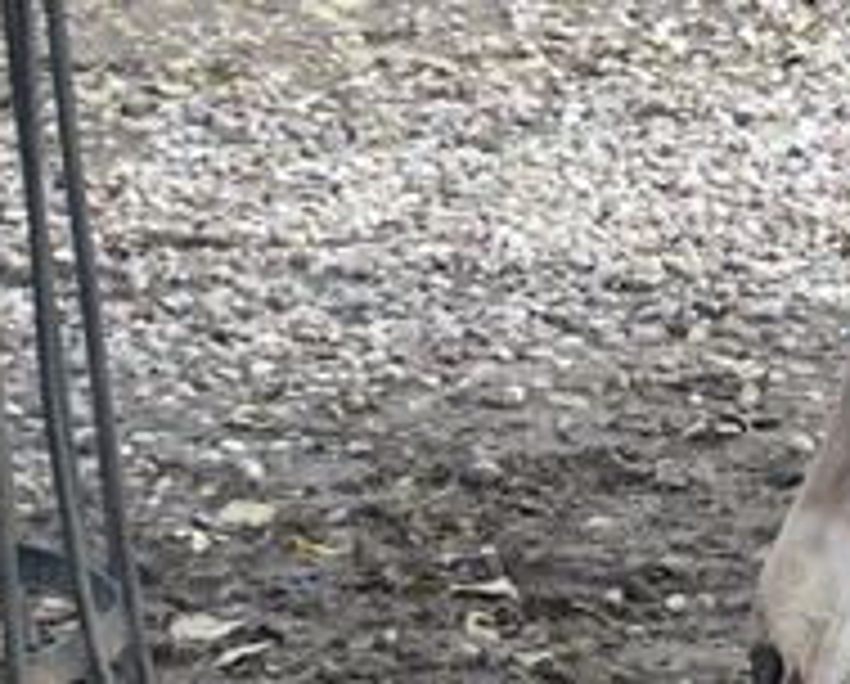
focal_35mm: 274
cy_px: 781
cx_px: 1776
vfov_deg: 5.6
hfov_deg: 6.8
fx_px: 6907
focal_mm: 19.86
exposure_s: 1/80
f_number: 4
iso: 125
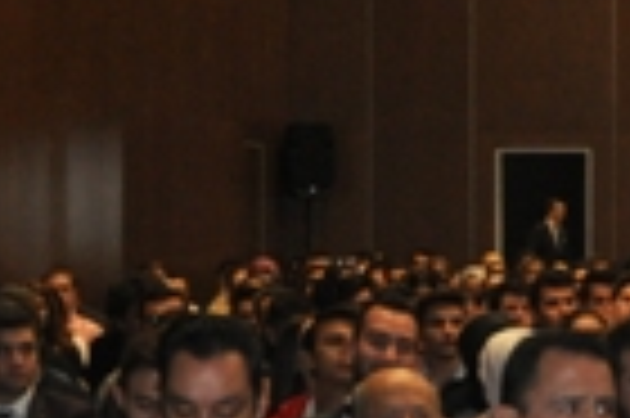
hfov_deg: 11.9
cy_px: 461
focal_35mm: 171
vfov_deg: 7.9
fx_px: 2994
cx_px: 666
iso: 800
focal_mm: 25
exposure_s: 1/60
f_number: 3.8
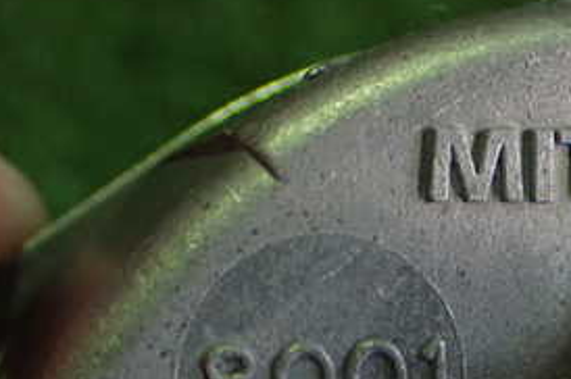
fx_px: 1806
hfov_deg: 17.6
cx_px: 548
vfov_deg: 11.8
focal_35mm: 114
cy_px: 404
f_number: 3.2
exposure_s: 1/100
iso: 800
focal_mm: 9.01
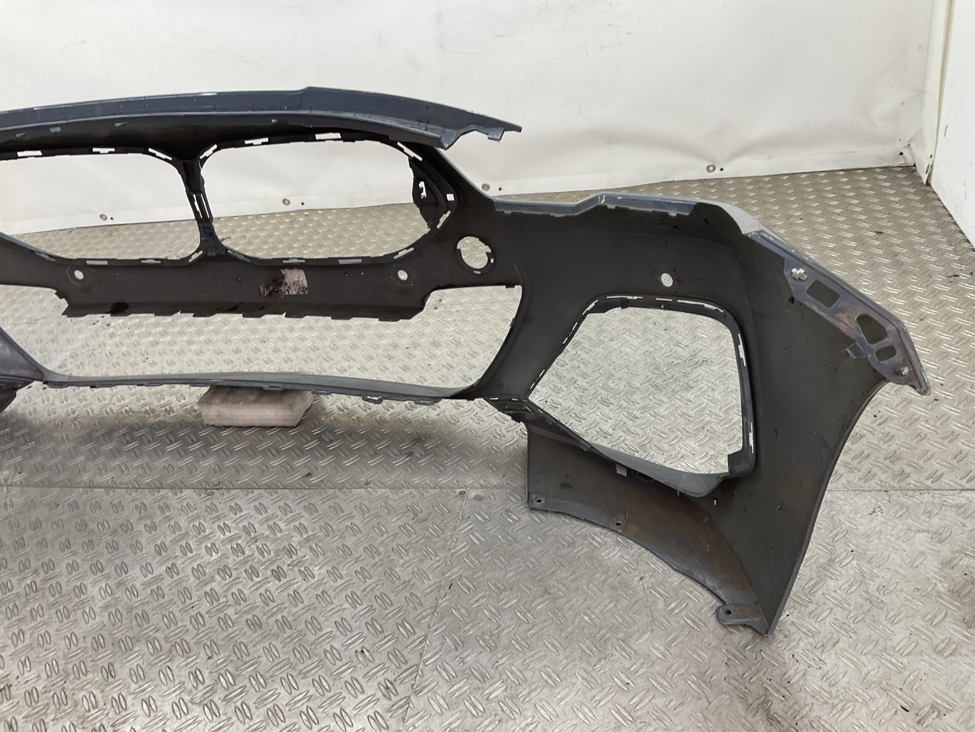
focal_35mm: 29
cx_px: 488
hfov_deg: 61.7
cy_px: 366
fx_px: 817
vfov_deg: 48.2
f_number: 1.8
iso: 25
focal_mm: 3
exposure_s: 1/100
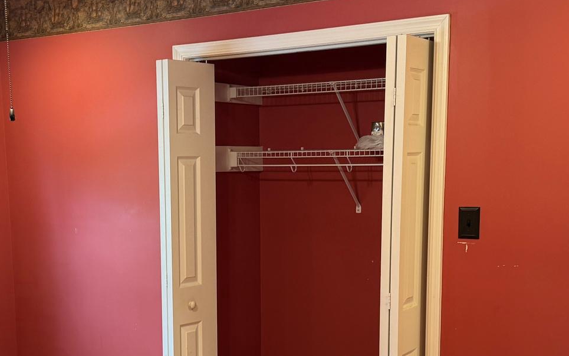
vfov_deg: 23.6
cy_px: 289
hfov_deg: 37.3
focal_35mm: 54
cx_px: 213
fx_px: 837
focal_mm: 6.76
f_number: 1.78
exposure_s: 1/60
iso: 160
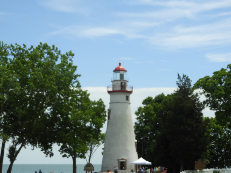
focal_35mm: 85
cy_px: 86
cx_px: 116
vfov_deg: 17.4
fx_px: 567
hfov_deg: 23.0
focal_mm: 15.2
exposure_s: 1/800
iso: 100
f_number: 4.5
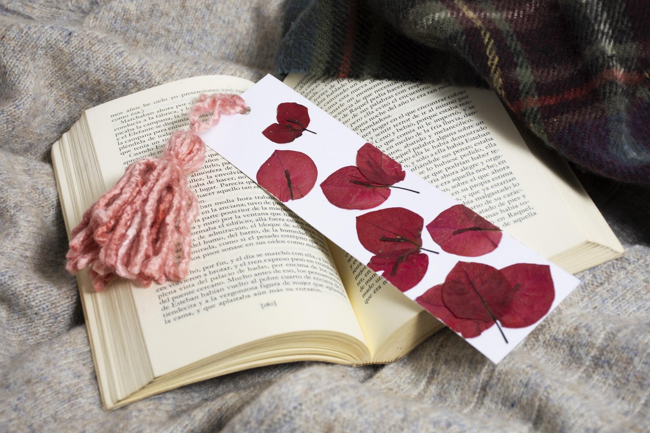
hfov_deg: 26.0
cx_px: 325
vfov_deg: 17.5
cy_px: 216
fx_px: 1408
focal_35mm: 78
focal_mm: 52
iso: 200
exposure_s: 1/125
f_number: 8
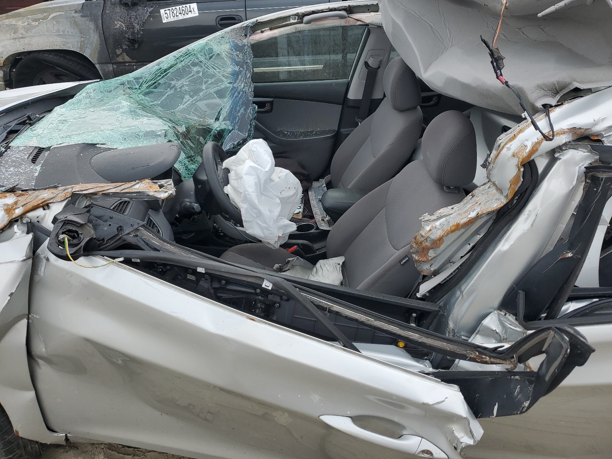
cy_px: 230
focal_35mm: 26
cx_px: 306
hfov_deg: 67.3
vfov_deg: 53.1
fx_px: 460
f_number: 1.5
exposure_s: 1/625
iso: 50
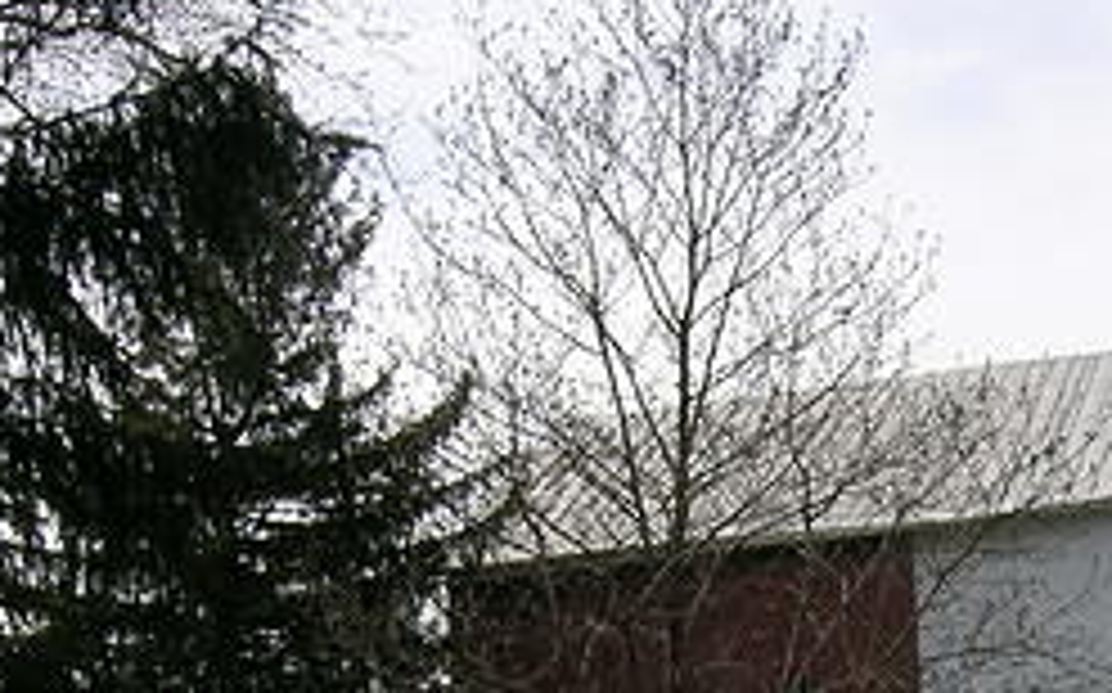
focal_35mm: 77
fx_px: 2332
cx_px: 837
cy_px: 734
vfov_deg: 16.5
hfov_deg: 26.5
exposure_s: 1/250
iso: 50
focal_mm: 5.8
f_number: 7.1
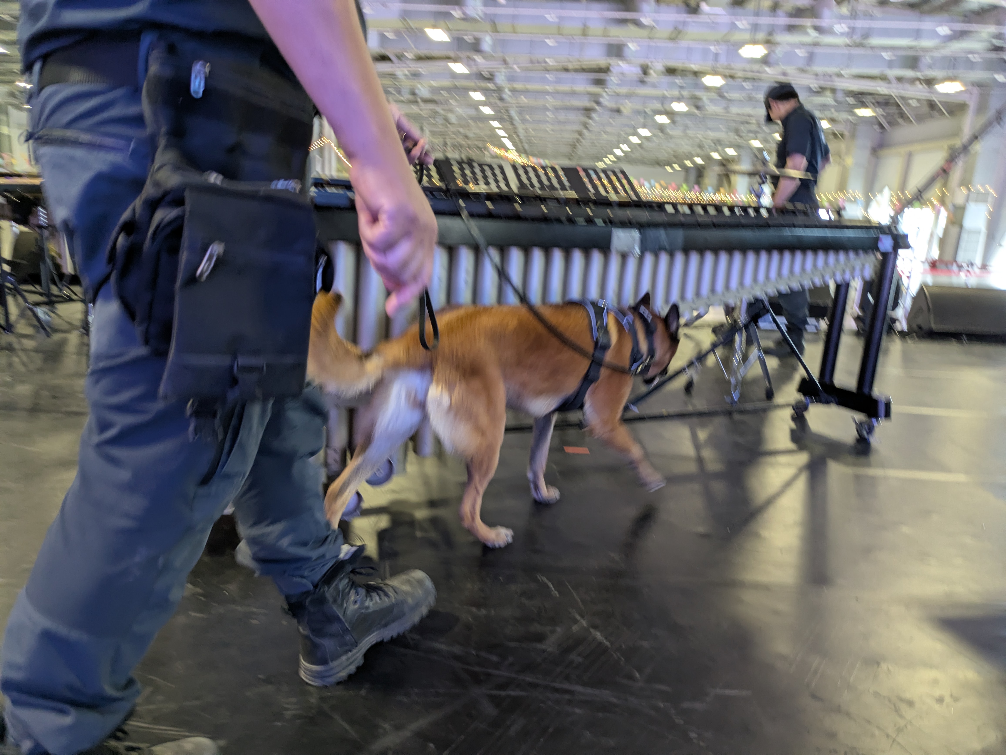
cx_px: 503
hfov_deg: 69.4
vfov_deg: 54.9
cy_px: 378
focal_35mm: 25
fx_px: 727
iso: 139
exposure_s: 1/40
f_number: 1.89
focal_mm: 5.43
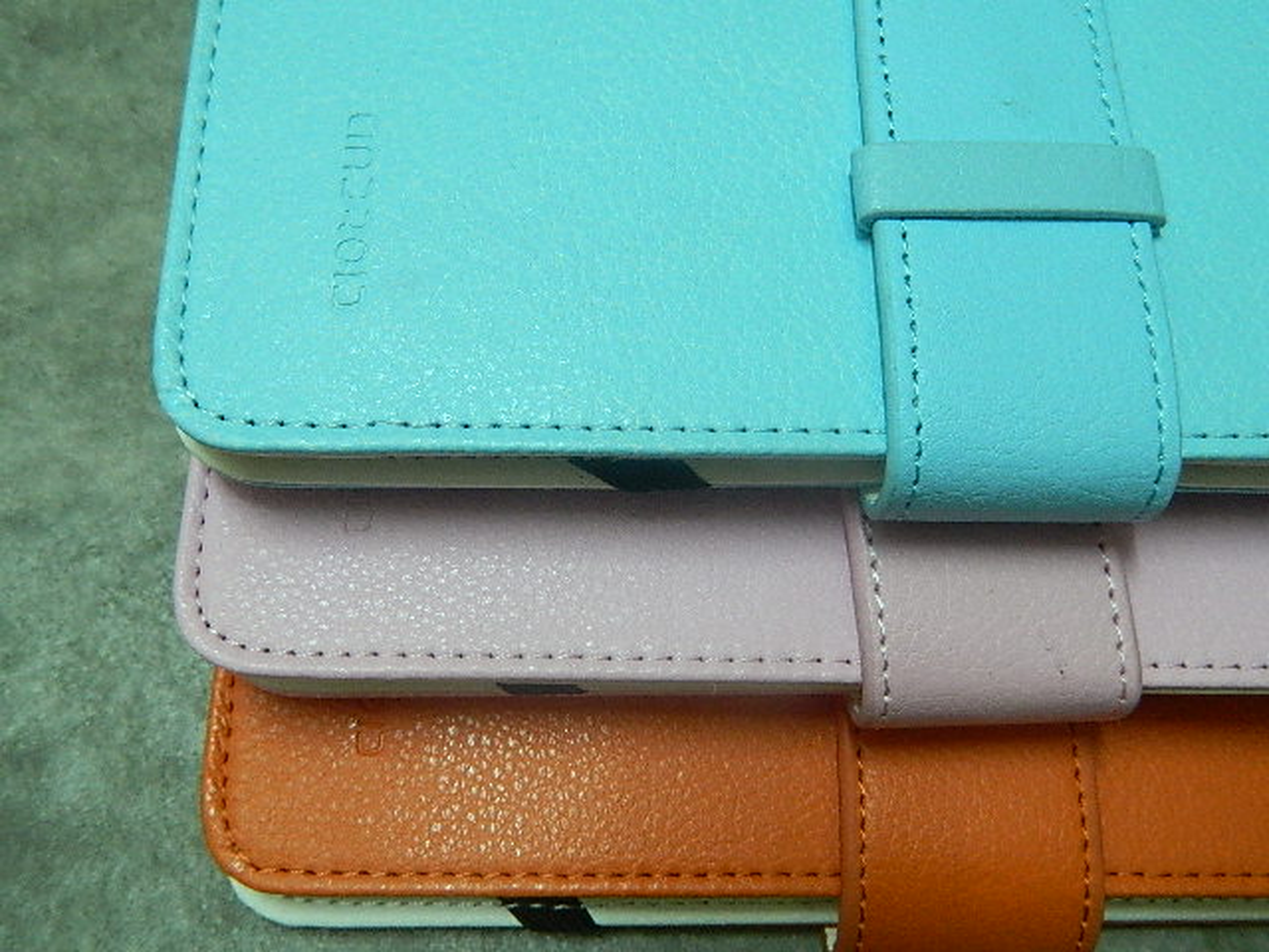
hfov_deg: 58.4
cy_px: 476
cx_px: 634
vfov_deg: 45.4
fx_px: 1136
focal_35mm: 31
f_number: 3.2
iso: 400
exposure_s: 1/13
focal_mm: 5.6
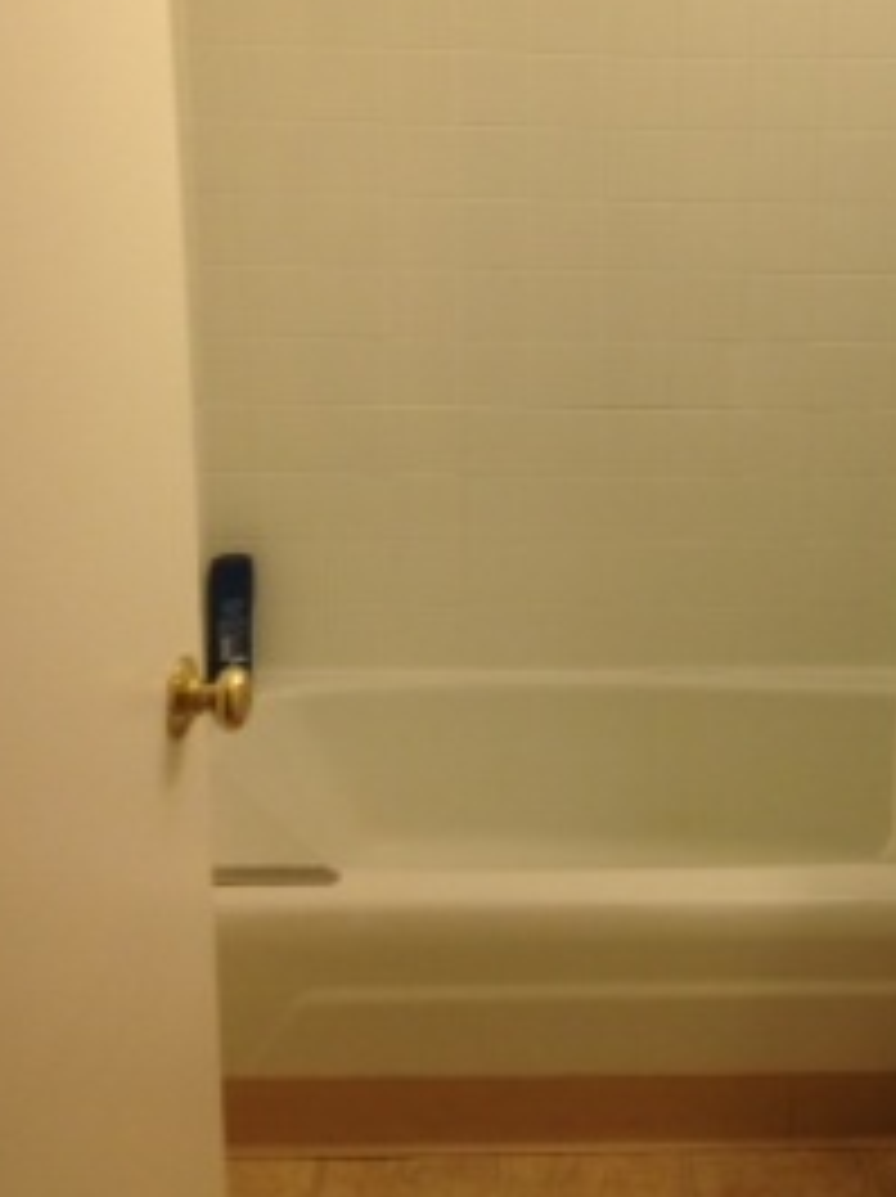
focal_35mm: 59
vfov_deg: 32.4
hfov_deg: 24.5
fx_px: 2039
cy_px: 378
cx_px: 671
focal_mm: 4.28
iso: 50
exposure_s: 1/24
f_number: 2.4
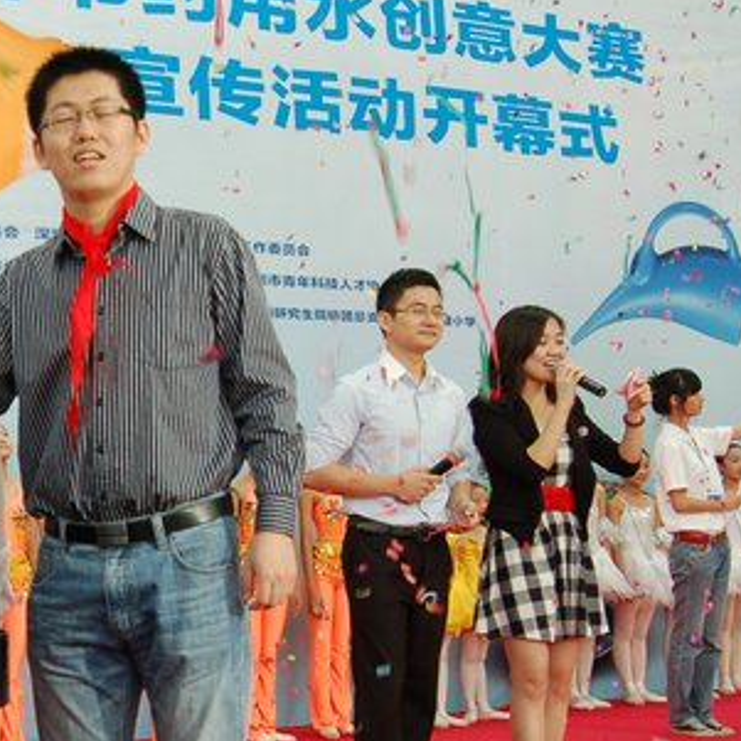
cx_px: -118
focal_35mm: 61
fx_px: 1477
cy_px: 591
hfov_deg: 25.6
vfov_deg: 27.6
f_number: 5
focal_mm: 18
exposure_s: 1/100
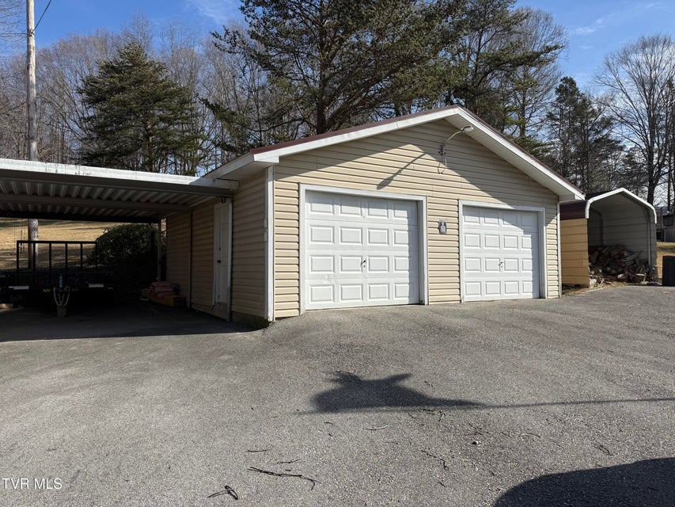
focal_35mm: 24
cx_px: 338
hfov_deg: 71.6
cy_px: 254
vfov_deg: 56.8
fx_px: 468
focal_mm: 6.76
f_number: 1.78
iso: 80
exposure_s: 1/4975
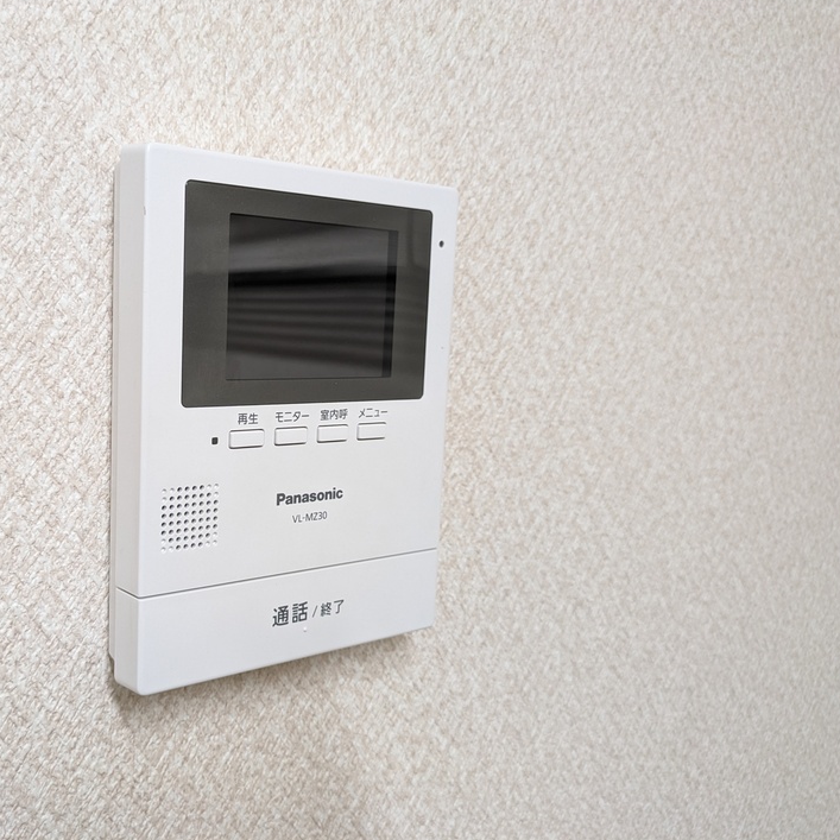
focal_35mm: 30
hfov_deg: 53.0
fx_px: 824
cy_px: 419
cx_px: 282
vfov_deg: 54.0
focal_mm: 5.43
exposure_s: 1/40
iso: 186
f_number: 1.89
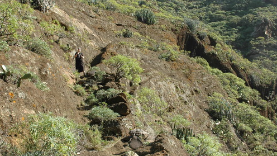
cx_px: 127
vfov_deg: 29.0
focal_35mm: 41
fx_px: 301
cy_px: 90
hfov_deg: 49.3
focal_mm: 18
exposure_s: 1/250
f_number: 8
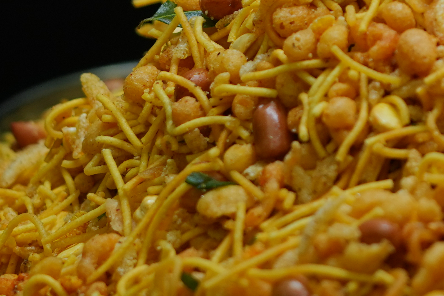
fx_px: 2738
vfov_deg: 6.0
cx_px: 774
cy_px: -274
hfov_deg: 8.9
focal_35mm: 222
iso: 400
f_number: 4
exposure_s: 1/400
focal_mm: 50
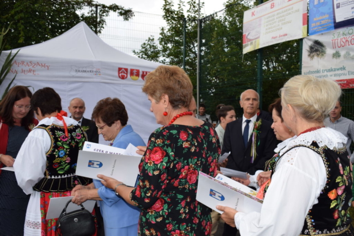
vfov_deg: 36.9
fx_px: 354
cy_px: 118
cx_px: 177
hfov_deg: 53.1
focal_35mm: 36
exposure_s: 1/160
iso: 100
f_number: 6.3
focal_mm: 24
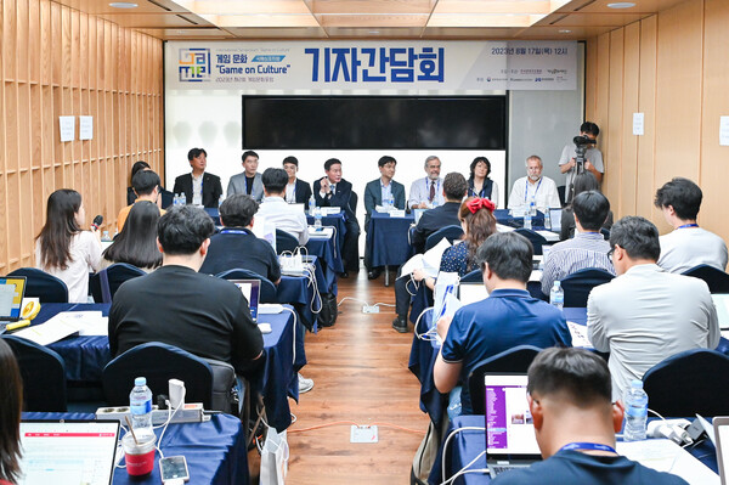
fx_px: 607
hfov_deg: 62.0
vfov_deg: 43.5
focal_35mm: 30
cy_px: 242
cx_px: 364
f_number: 5
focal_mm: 30
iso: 4000
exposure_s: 1/125
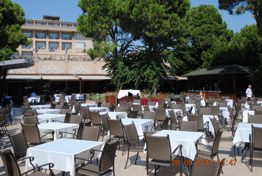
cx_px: 131
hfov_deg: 53.0
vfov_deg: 37.0
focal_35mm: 36
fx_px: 263
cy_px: 88
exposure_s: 1/250
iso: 100
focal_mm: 24
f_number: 8
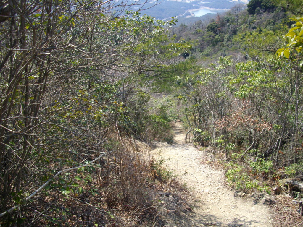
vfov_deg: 38.7
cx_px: 152
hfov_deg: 50.1
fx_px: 324
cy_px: 114
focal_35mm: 37
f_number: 5.6
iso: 100
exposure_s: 1/160
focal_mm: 6.2
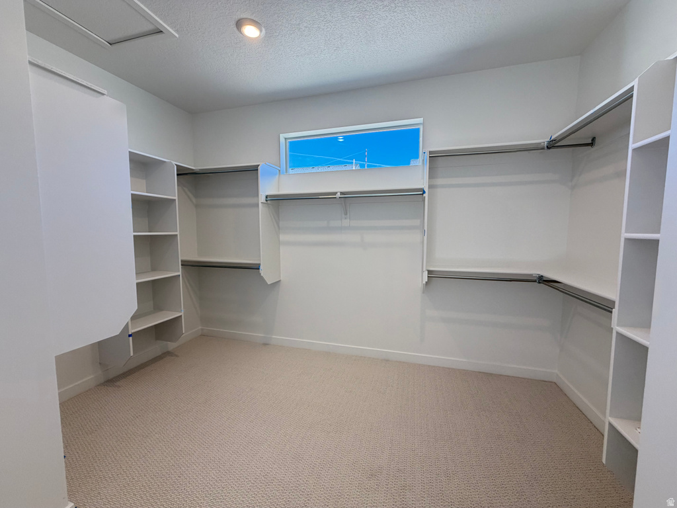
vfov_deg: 85.7
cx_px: 338
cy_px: 254
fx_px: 274
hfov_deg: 102.1
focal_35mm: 14
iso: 160
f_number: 2.2
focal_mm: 2.22
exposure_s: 1/120
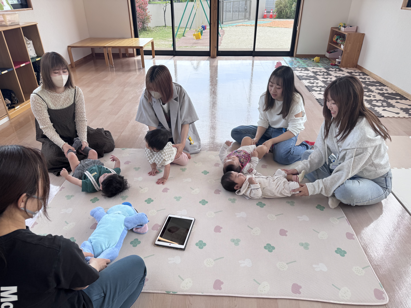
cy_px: 154
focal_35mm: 24
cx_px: 206
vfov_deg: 56.8
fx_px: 285
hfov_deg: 71.6
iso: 80
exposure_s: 1/792
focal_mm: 6.76
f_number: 1.78
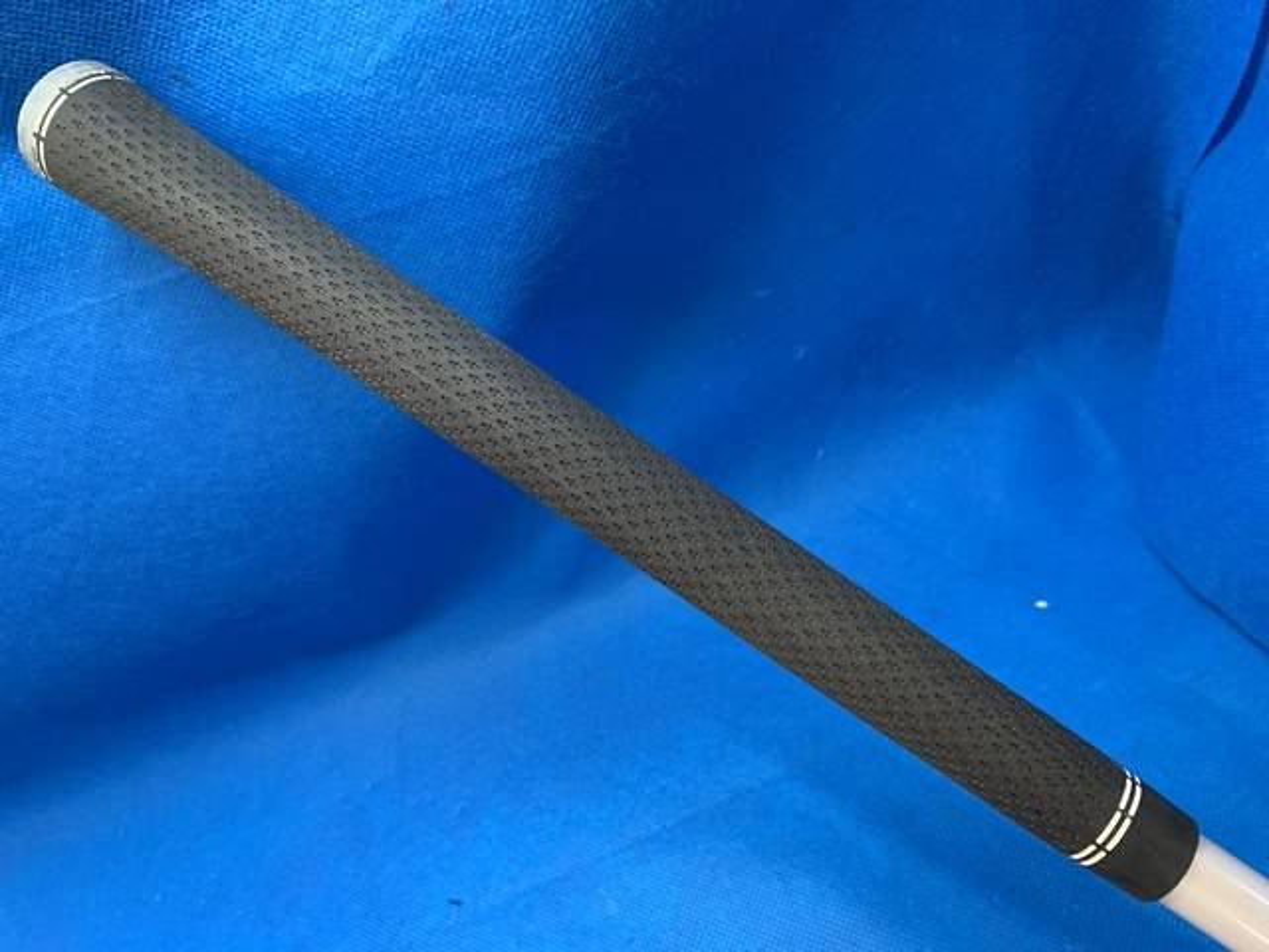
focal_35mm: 26
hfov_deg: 67.3
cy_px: 476
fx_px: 953
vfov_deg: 53.1
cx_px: 634
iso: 125
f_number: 1.8
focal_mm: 4.25
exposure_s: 1/60
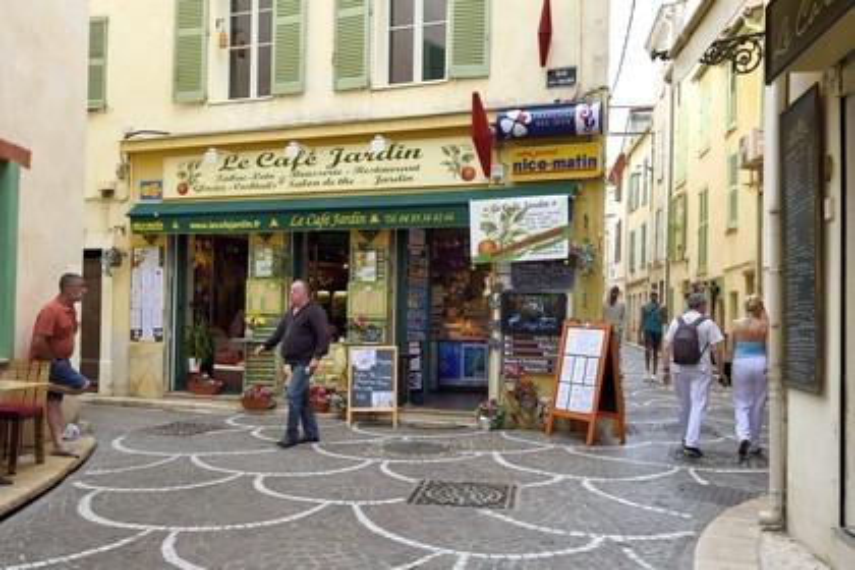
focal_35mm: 31
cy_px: 285
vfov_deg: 42.3
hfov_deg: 60.3
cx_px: 428
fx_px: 736
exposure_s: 1/160
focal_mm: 31
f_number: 8
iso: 400
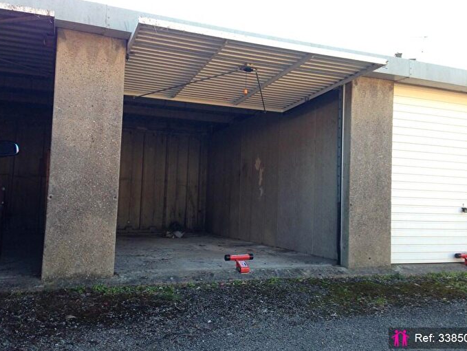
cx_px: 232
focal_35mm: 34
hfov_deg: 53.9
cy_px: 179
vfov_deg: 41.8
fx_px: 459
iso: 50
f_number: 2.4
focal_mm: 4.12
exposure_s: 1/168
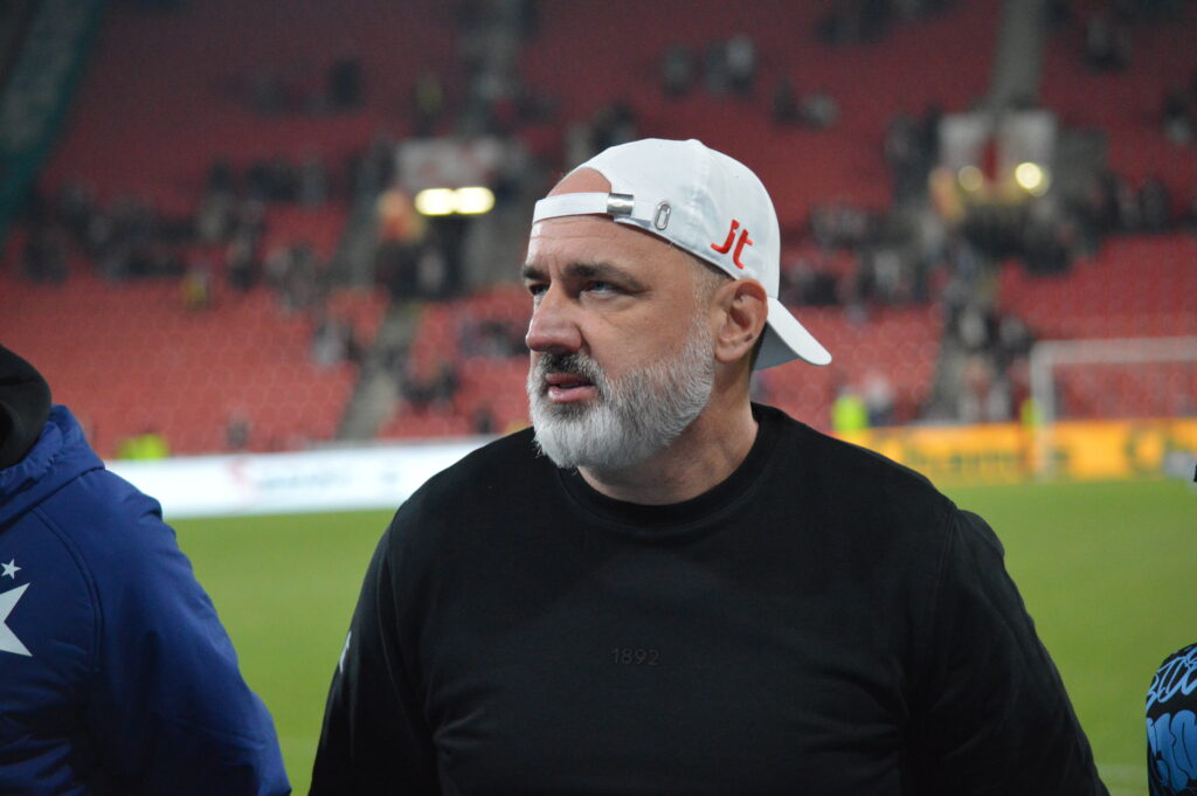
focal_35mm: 147
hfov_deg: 14.0
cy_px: 398
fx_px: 4884
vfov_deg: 9.3
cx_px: 598
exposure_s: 1/250
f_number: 4.5
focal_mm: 98
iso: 3200
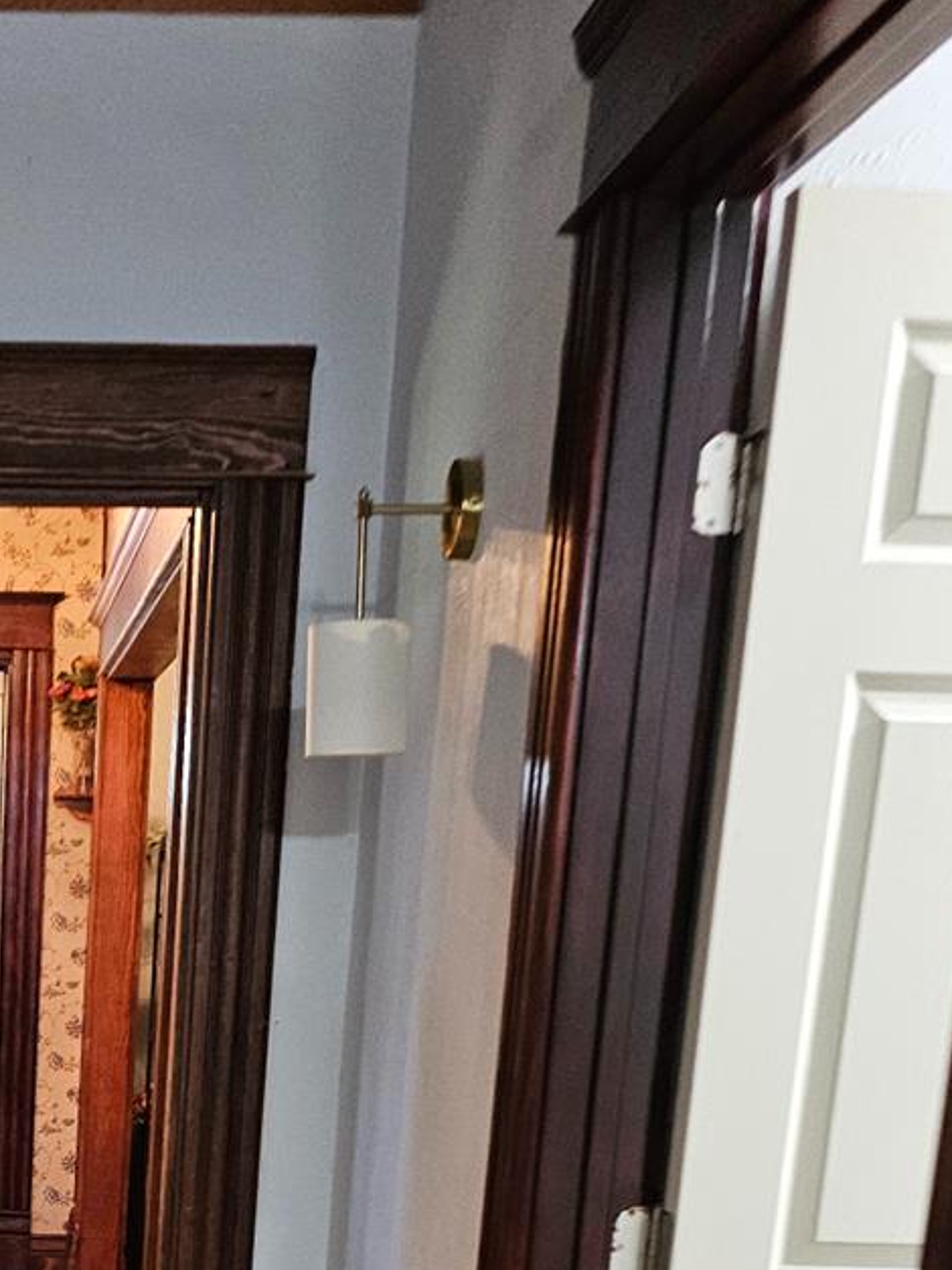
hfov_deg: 25.3
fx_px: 2017
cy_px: 1351
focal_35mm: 55
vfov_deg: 31.5
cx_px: 5
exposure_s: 1/60
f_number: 1.7
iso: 640
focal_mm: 6.3
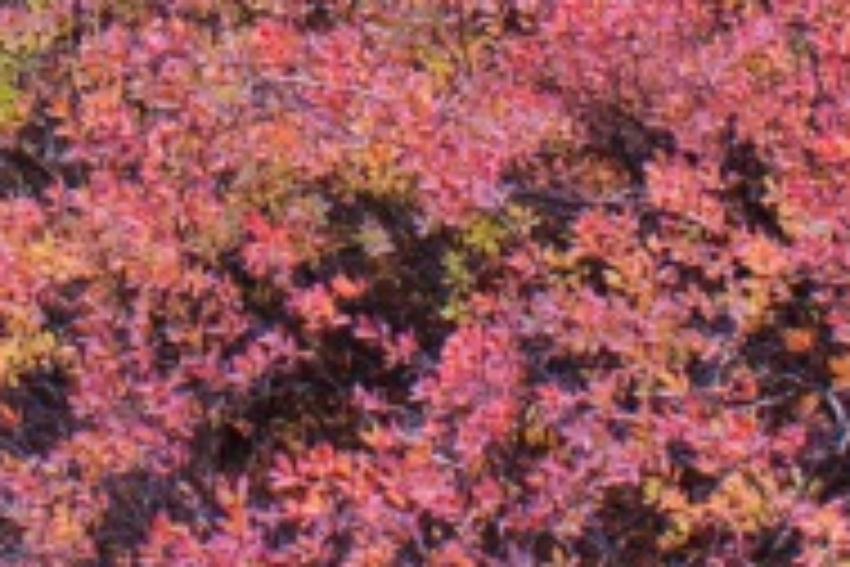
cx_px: -54
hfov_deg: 11.9
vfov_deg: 7.4
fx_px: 4037
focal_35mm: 171
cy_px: -943
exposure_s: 1/100
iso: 400
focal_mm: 18
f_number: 9
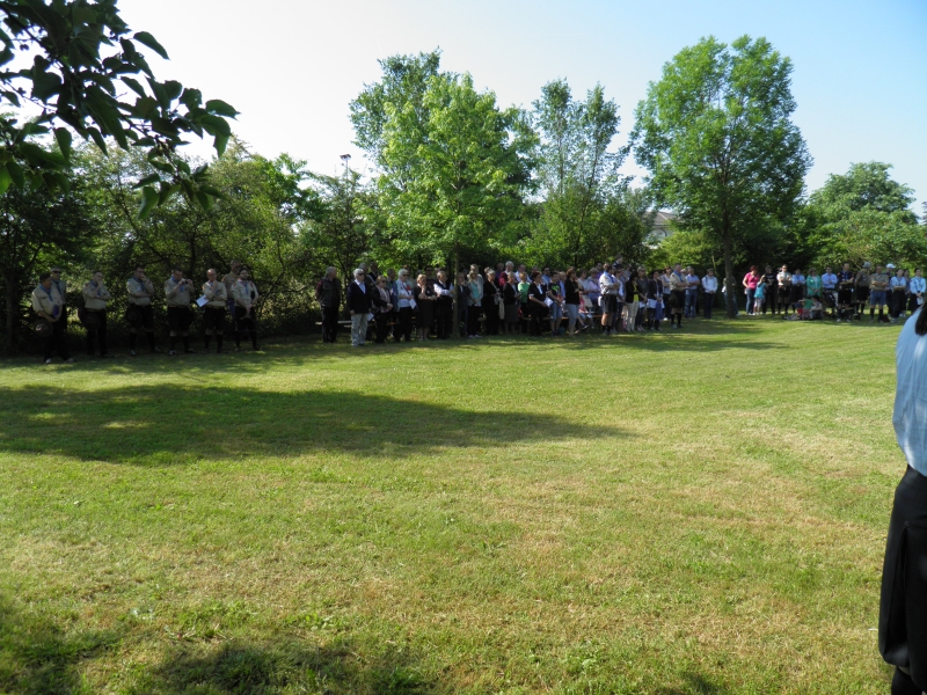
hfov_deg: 63.4
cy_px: 348
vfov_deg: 49.7
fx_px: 750
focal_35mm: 28
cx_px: 464
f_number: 2.8
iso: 50
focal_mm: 4.9
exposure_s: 1/640
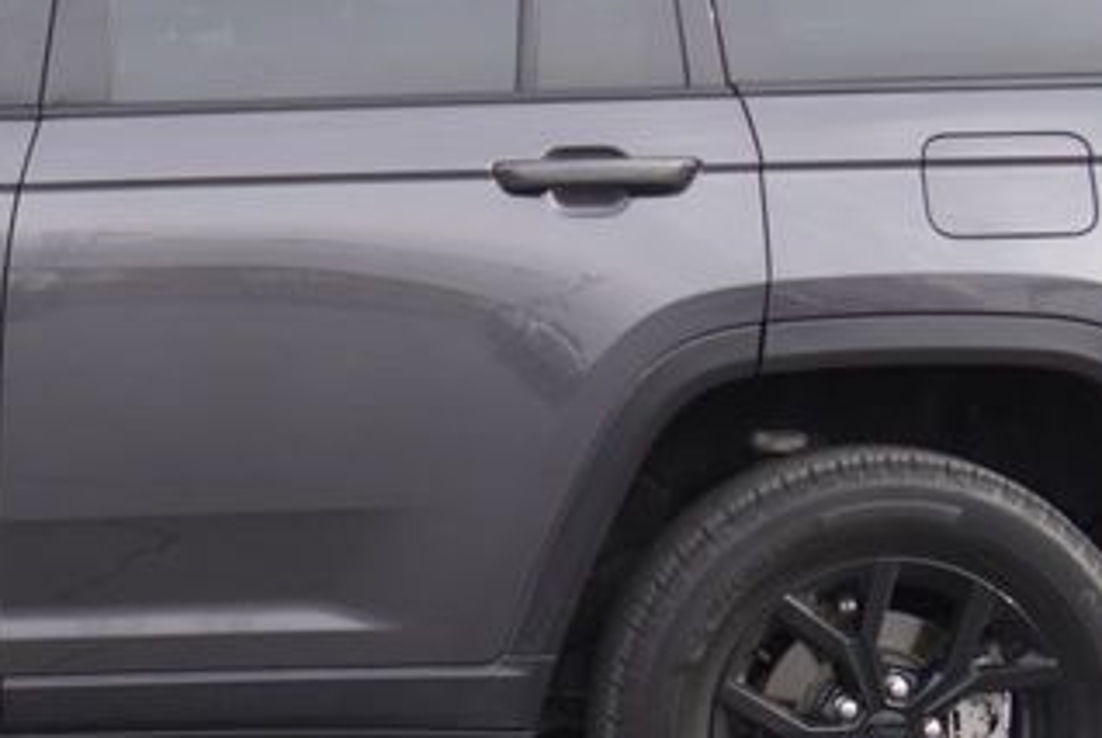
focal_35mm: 150
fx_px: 4586
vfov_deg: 9.2
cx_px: -180
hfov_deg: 13.4
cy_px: 426
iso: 100
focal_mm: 31
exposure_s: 1/100
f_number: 6.3
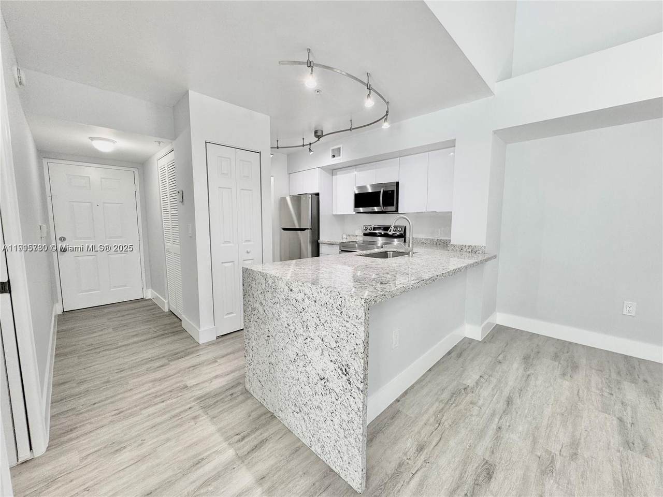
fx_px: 268
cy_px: 248
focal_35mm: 14
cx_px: 332
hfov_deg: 102.1
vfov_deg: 85.7
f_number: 2.2
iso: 125
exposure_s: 1/120
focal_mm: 2.22
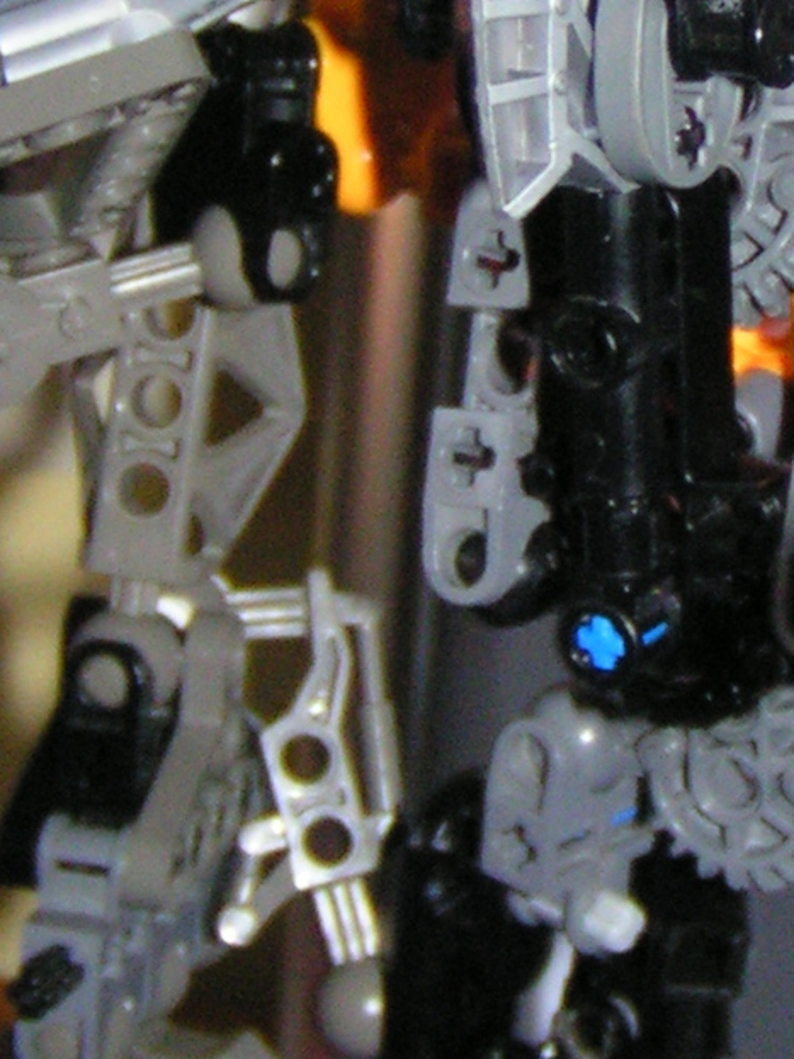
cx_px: 707
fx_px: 3824
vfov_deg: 15.7
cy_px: 318
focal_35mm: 125
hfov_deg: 11.8
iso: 200
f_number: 2.8
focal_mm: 5.8
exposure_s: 1/40
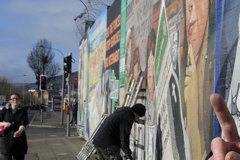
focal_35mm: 82
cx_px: 398
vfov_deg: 16.5
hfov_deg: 19.9
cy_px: 138
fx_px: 547
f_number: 14
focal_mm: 24
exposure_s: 1/250
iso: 400
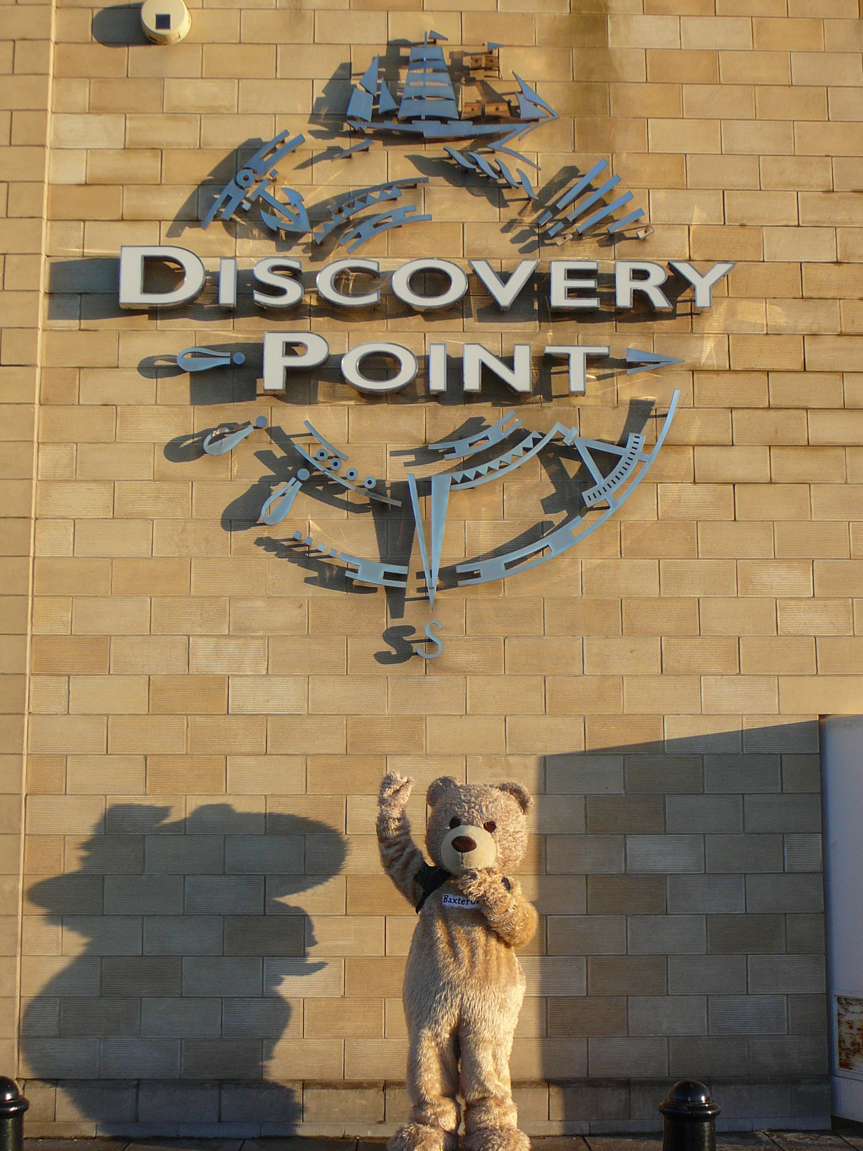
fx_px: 1762
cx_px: 433
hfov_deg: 27.5
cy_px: 581
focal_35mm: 53
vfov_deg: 36.2
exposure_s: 1/400
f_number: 3.4
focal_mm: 7.8
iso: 80
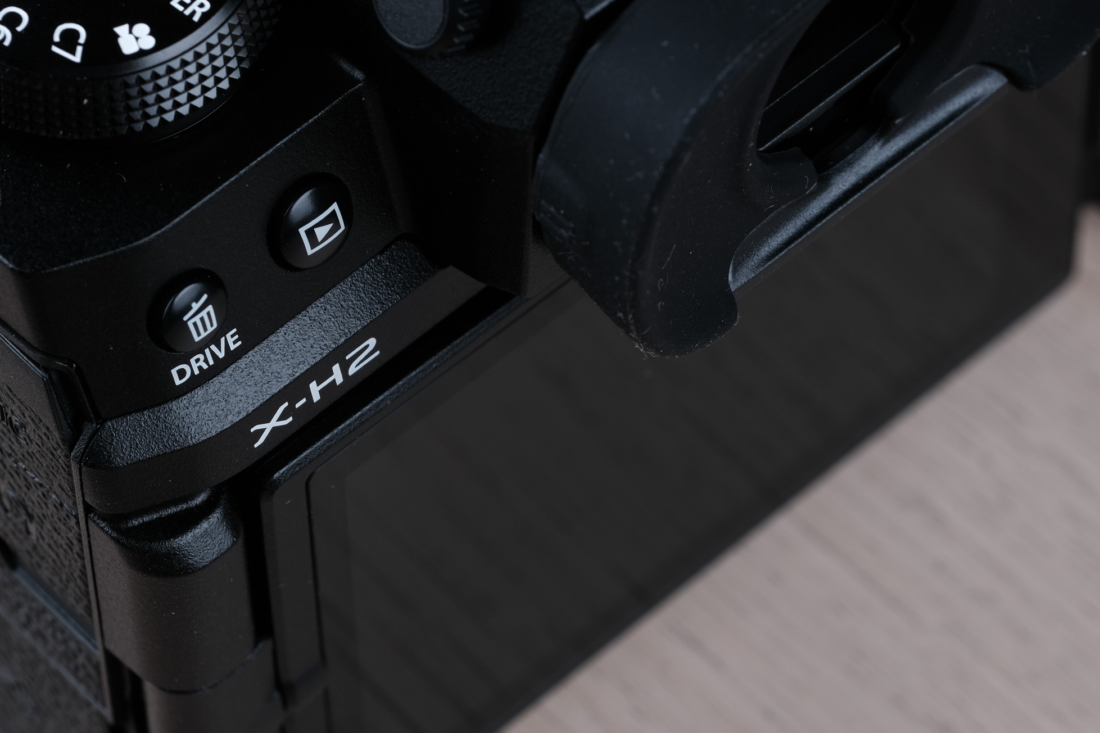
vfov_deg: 7.5
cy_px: 308
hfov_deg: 11.2
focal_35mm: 184
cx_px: 505
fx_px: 5621
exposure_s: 1/100
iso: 160
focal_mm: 80
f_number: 10
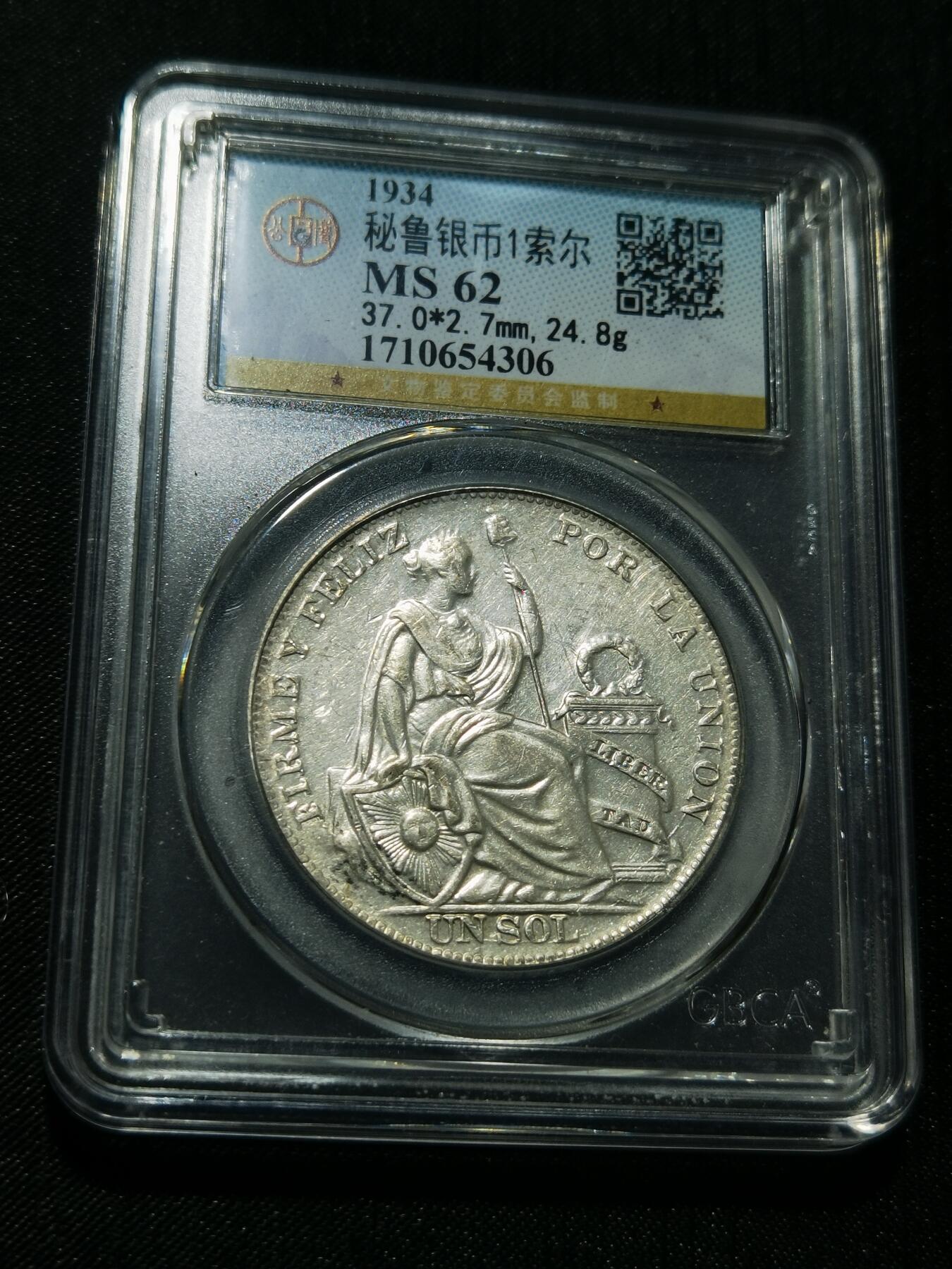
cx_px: 476
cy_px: 634
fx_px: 2090
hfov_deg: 25.7
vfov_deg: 33.8
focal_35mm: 57
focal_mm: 6.67
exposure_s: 1/105
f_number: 1.9
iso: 50
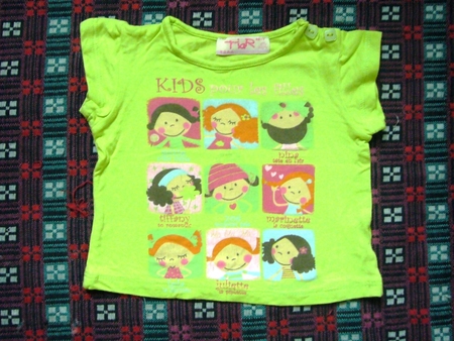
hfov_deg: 63.4
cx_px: 227
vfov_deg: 49.8
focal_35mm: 28
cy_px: 170
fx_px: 367
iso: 200
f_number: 2.8
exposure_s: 1/15
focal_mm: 4.6
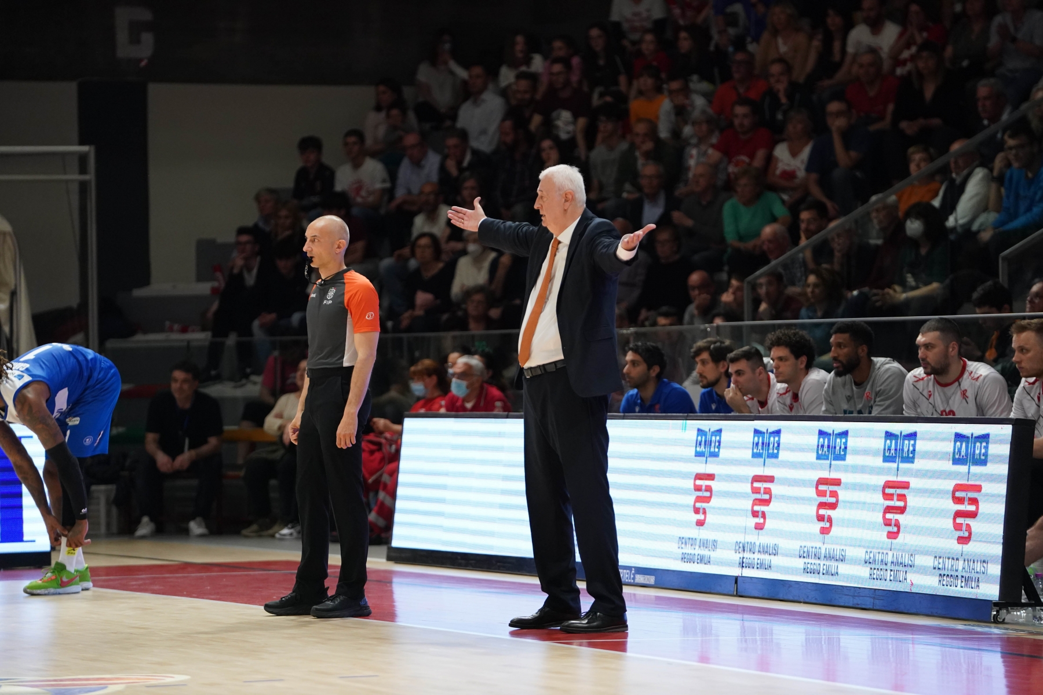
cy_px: 348
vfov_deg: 7.0
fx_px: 5649
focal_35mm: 195
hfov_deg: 10.5
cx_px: 522
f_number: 3.5
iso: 3200
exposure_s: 1/1250
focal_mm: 195
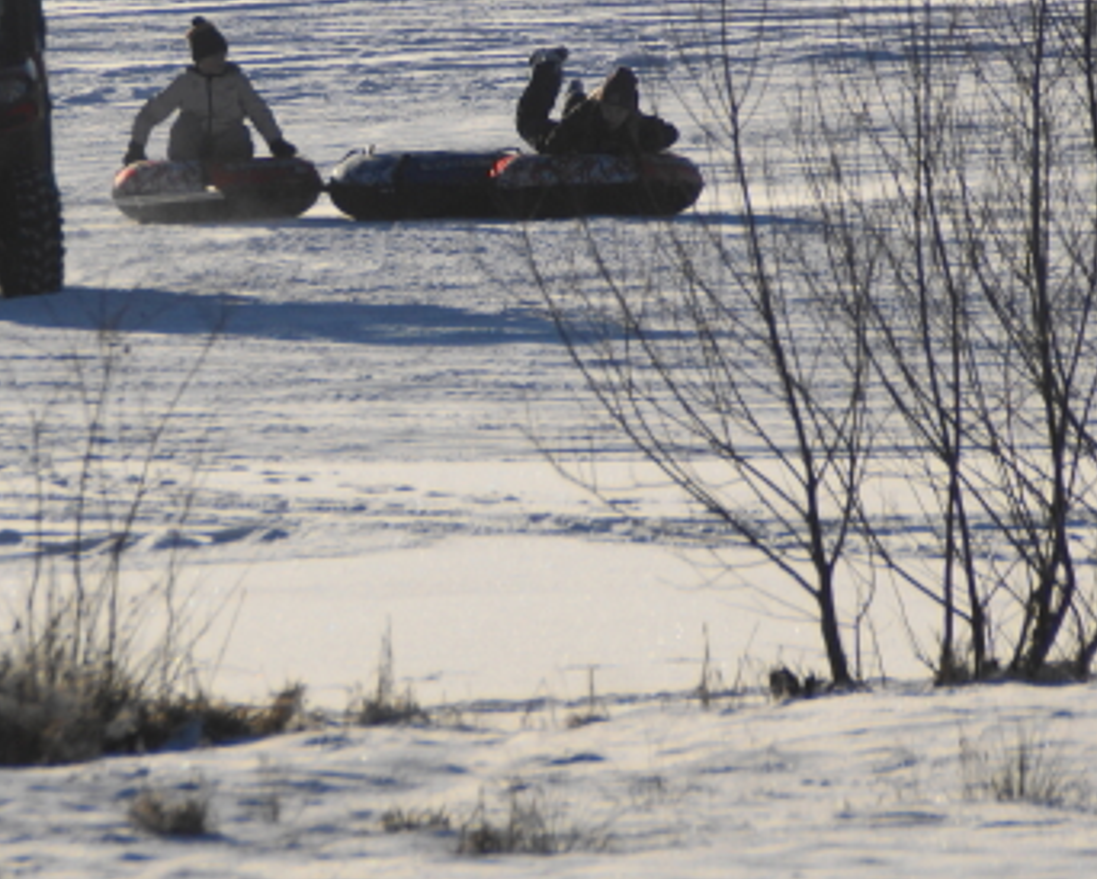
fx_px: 33428
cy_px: 115
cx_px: 231
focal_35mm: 1029
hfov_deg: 1.9
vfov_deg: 1.5
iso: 100
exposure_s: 1/500
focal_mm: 250
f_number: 7.1
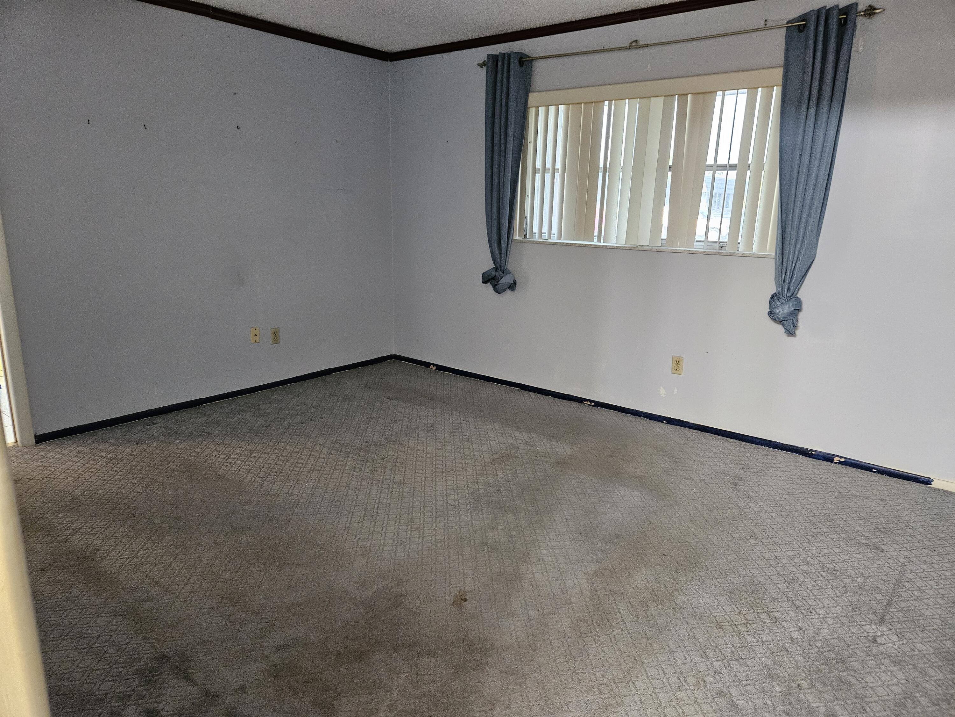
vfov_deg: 58.9
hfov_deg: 73.9
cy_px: 358
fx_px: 635
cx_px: 478
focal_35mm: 23
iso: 640
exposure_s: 1/60
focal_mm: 5.4
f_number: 1.8
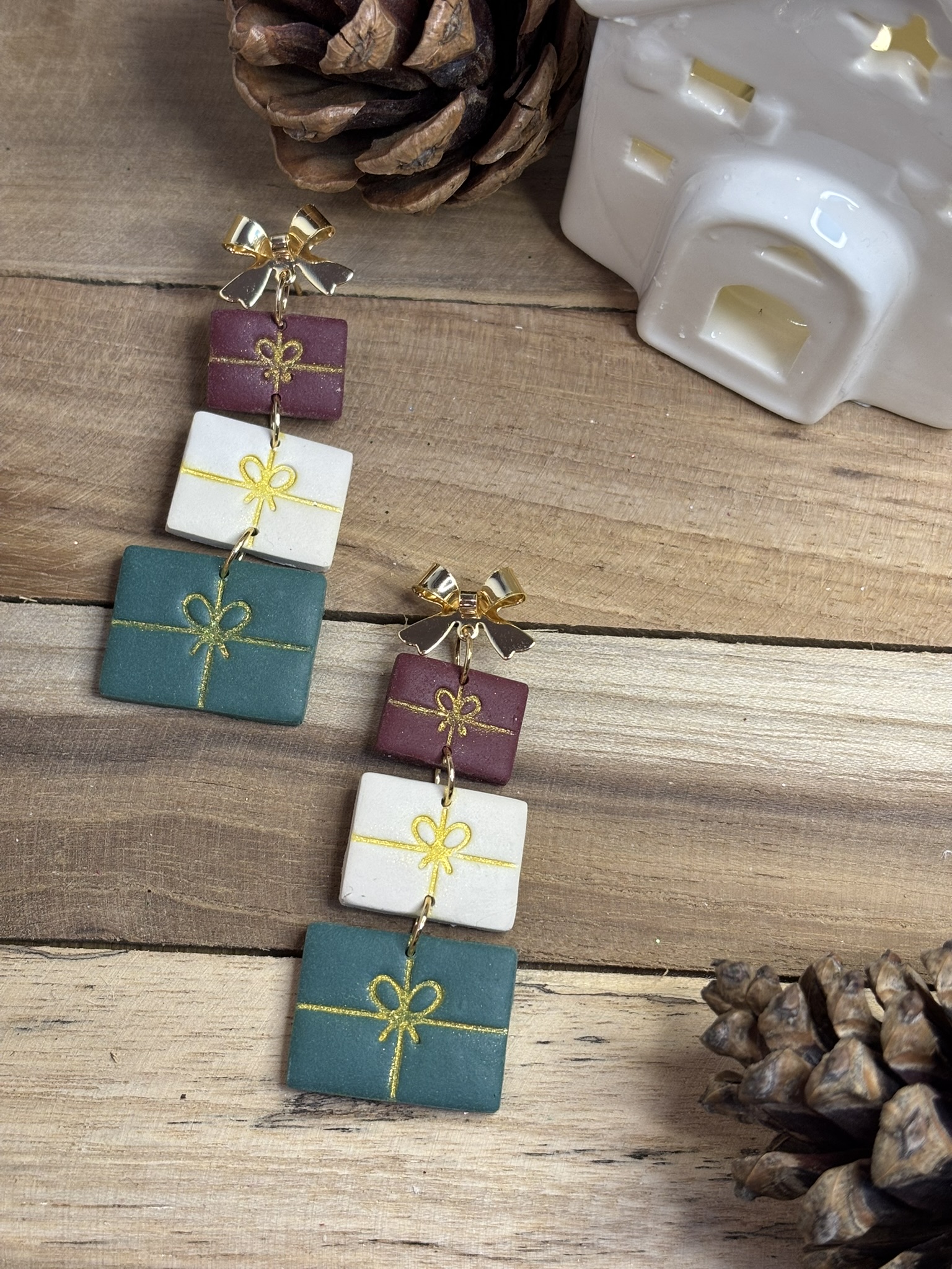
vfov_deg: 36.8
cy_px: 634
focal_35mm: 52
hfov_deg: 28.0
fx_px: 1907
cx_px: 476
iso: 50
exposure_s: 1/50
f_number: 1.6
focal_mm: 5.96
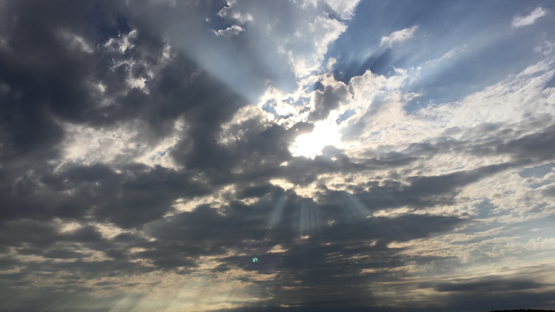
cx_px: 277
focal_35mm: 32
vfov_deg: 36.4
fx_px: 471
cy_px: 198
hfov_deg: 61.0
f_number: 2.2
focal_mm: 4.15
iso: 32
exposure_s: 1/13333
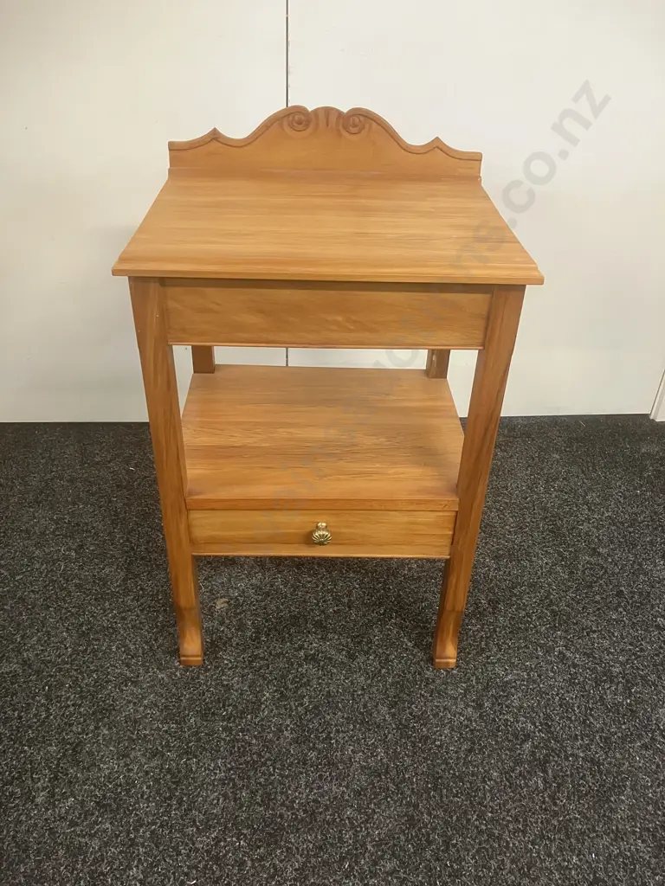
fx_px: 717
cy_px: 443
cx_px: 332
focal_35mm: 28
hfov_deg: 49.7
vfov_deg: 63.4
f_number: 1.8
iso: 250
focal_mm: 3.99
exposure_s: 1/50
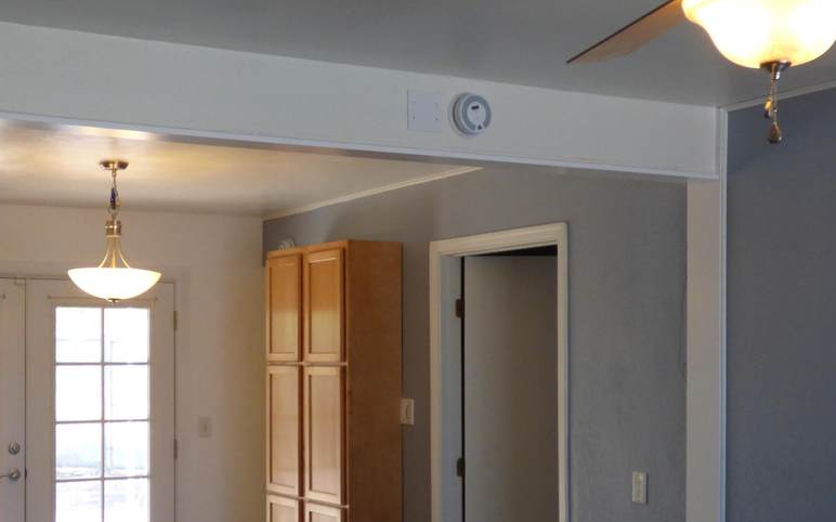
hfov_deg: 35.0
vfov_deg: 22.2
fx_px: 1321
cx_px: 355
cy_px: 363
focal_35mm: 58
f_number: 3.4
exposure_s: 1/60
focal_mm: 5.78
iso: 250
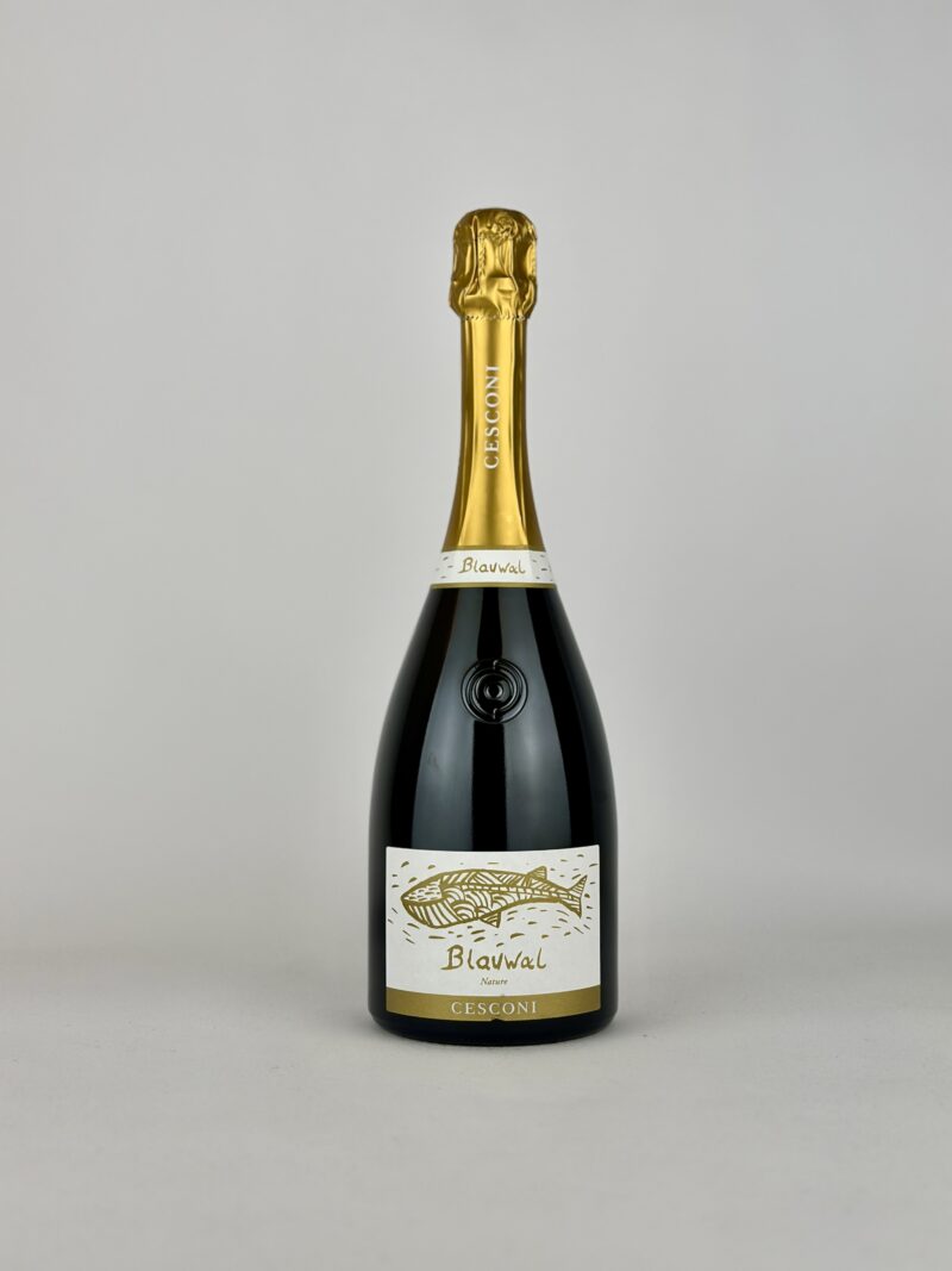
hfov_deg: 30.3
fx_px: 1760
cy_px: 636
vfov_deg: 39.7
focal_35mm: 48
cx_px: 476
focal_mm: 6.86
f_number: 1.78
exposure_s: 1/797
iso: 80
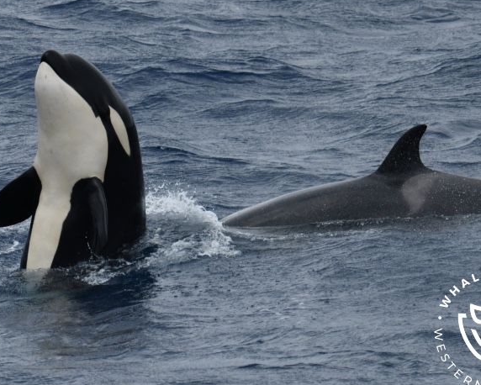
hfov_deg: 6.1
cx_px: 230
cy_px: 173
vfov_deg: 4.9
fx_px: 4486
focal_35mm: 315
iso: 1100
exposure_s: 1/8000
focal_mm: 240
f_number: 5.6
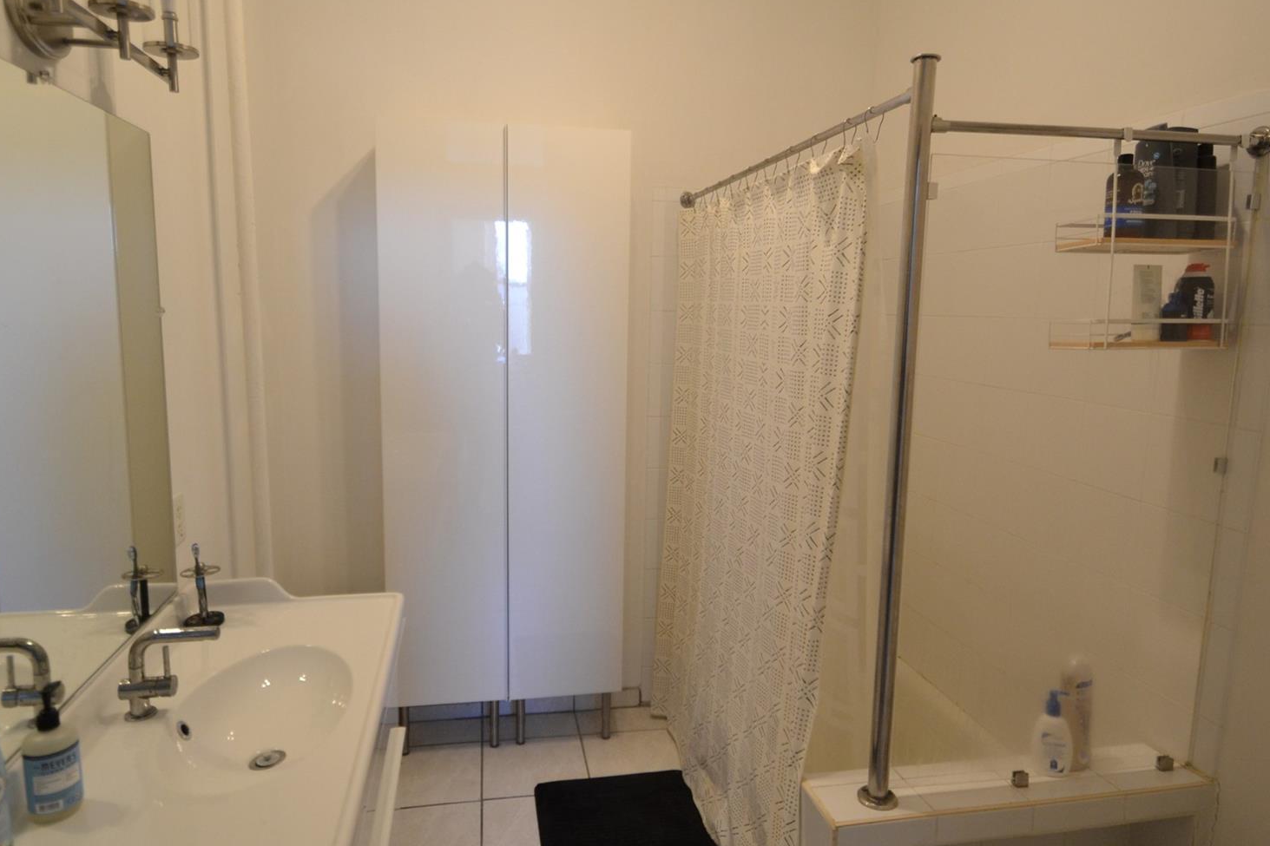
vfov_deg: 59.4
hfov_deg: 81.2
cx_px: 631
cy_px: 446
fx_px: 741
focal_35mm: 21
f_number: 3.5
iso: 640
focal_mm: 10
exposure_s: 1/60
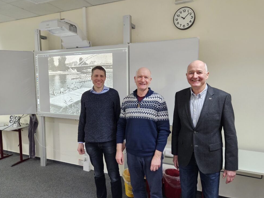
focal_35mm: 24
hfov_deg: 71.6
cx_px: 135
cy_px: 100
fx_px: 183
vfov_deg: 56.8
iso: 640
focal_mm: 5.4
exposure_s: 1/100
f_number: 1.8
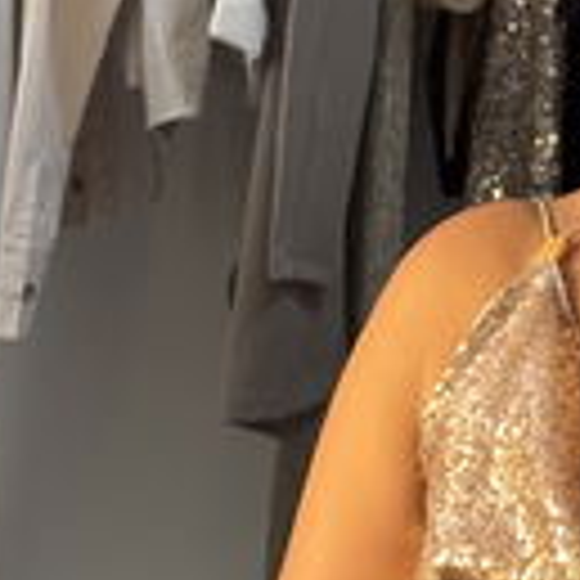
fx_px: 3602
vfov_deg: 9.2
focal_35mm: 190
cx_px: 760
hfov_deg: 9.1
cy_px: 429
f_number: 1.6
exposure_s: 1/50
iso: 50
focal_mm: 5.96
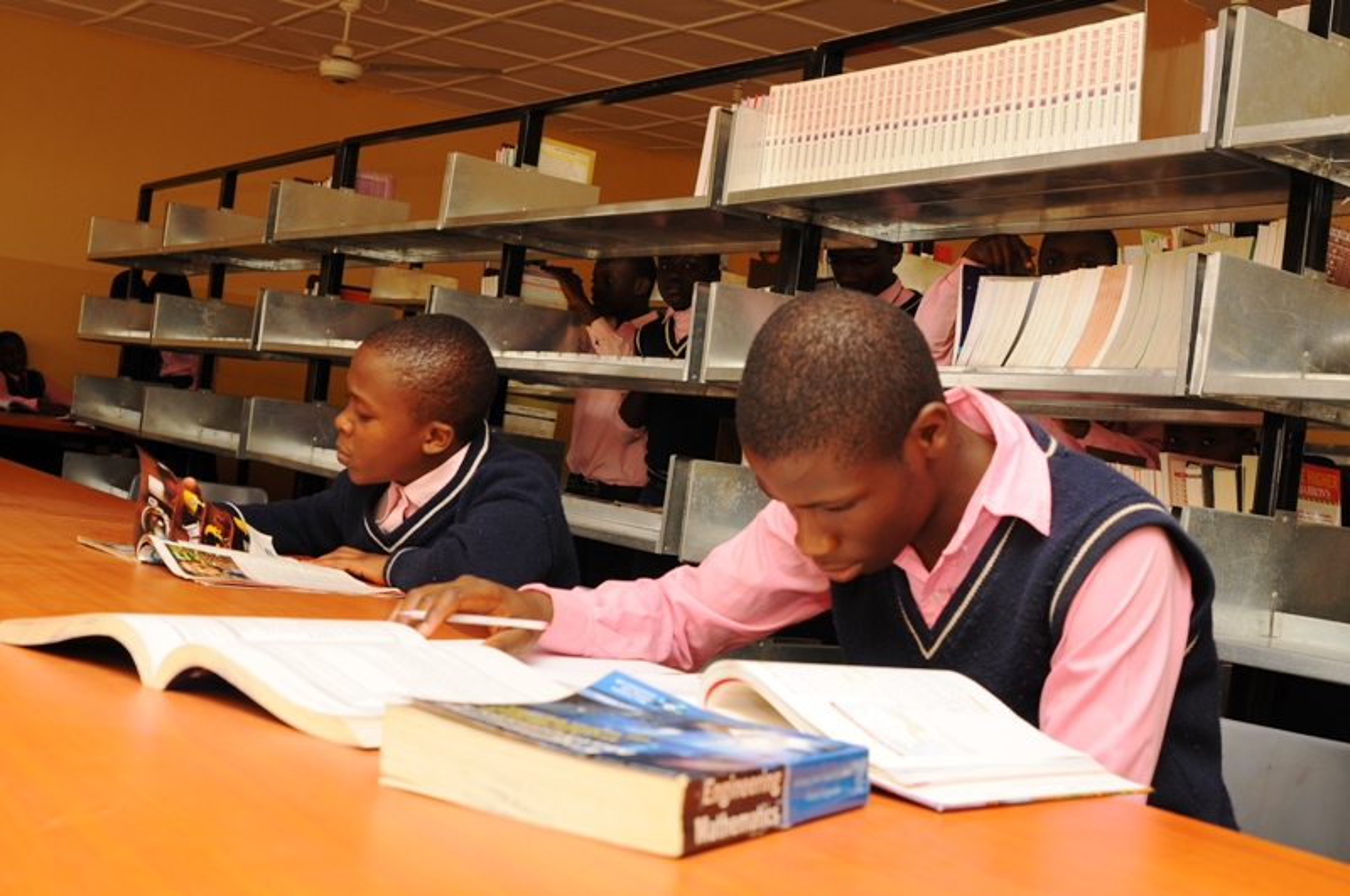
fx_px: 1741
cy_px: 448
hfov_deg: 42.4
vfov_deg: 28.9
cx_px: 675
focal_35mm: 46
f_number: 5.6
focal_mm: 31
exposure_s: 1/100
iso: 280
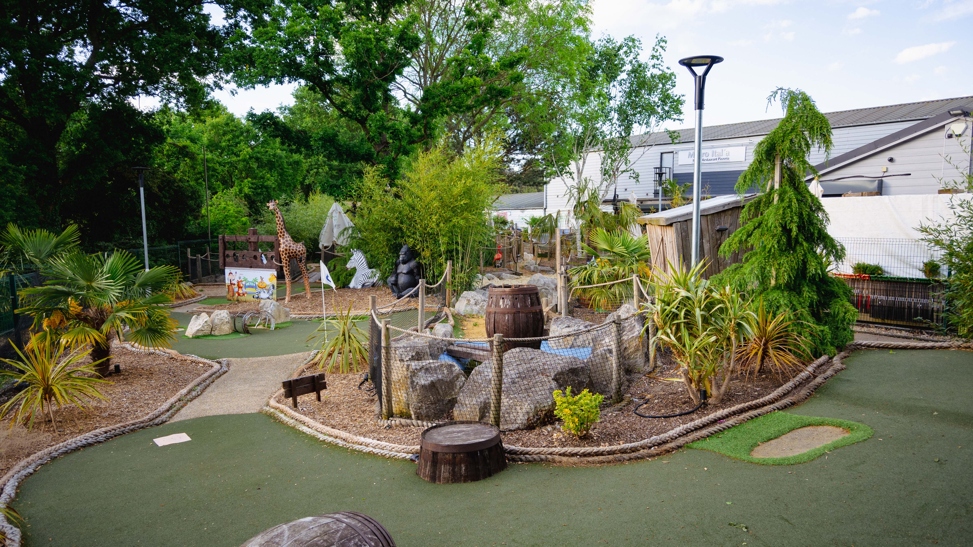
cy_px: 302
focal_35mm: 26
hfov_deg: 71.9
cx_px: 490
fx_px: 671
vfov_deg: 44.3
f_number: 3.5
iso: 160
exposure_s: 1/320
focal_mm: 16
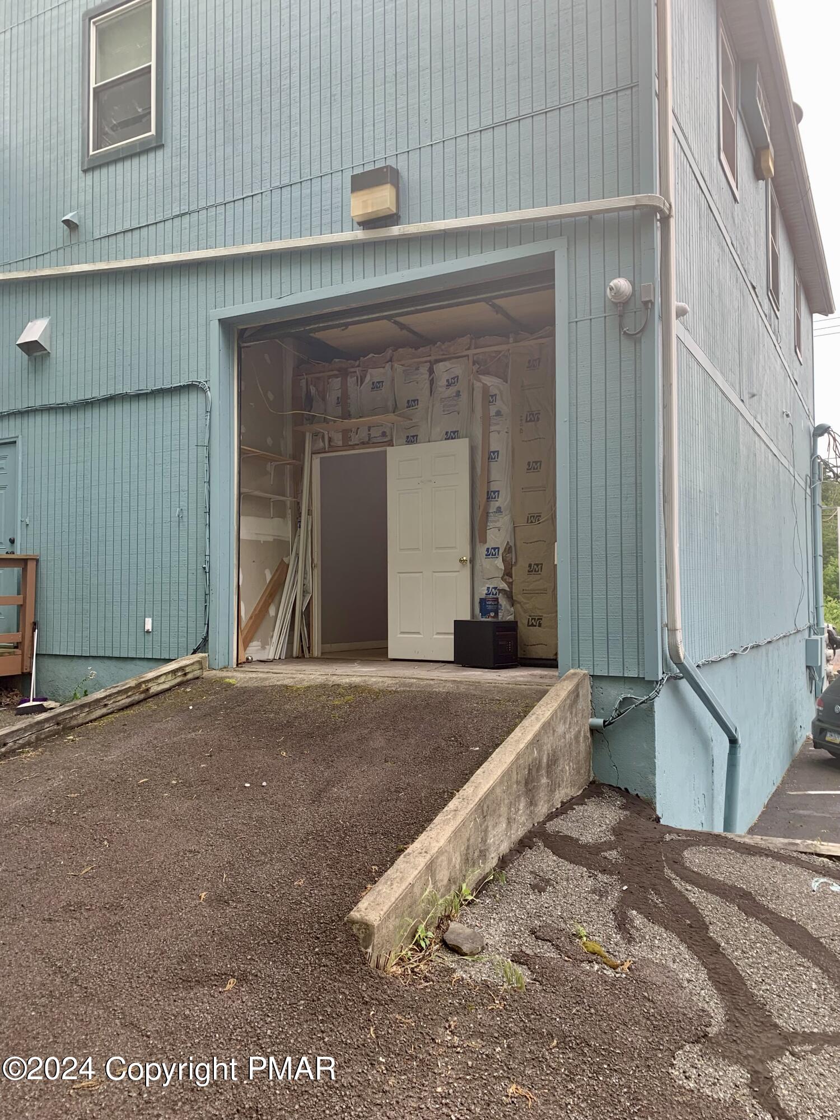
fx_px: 841
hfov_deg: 53.1
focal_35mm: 26
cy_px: 560
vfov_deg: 67.3
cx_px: 420
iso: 25
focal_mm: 4.25
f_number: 1.8
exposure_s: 1/122
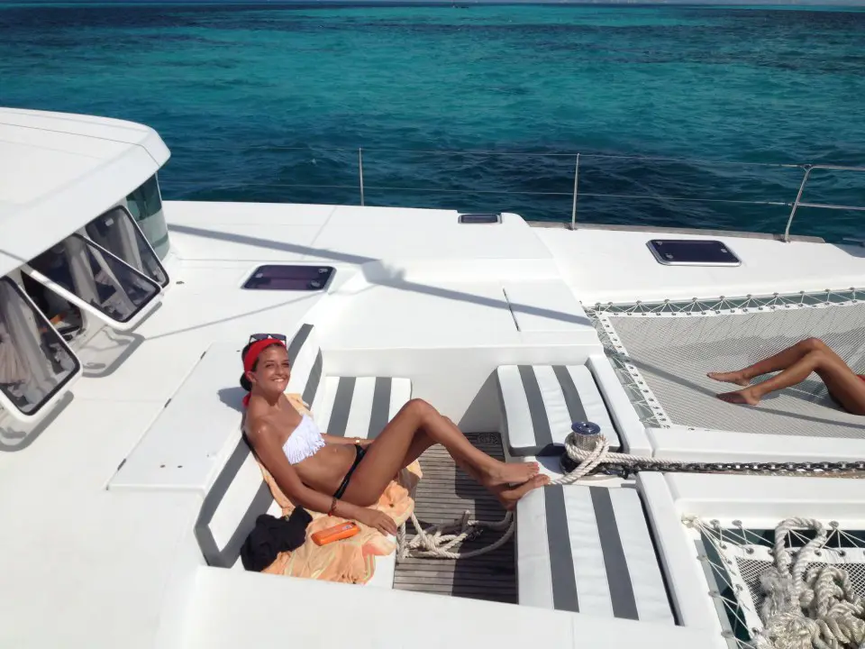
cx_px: 432
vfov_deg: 40.7
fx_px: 875
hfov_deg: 52.6
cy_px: 324
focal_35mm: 35
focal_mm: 4.28
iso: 50
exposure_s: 1/5525
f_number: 2.4
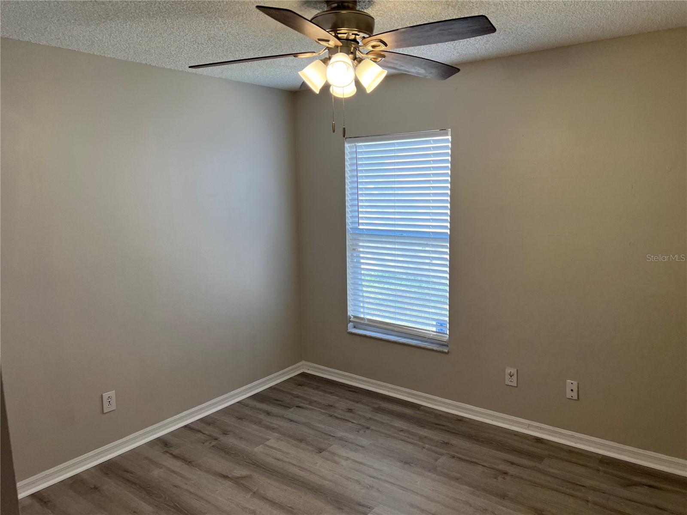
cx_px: 344
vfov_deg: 53.1
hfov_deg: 67.3
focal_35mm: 26
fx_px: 516
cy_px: 258
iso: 64
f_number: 1.5
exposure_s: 1/163
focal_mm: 5.7
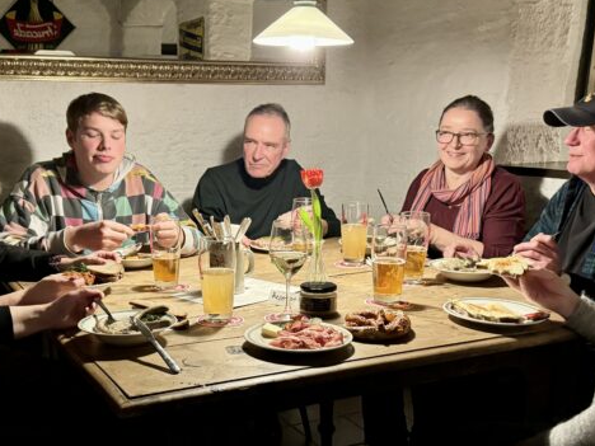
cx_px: 224
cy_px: 288
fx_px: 705
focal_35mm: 41
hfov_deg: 45.4
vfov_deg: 34.9
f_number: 1.78
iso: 1000
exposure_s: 1/37
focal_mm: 6.86
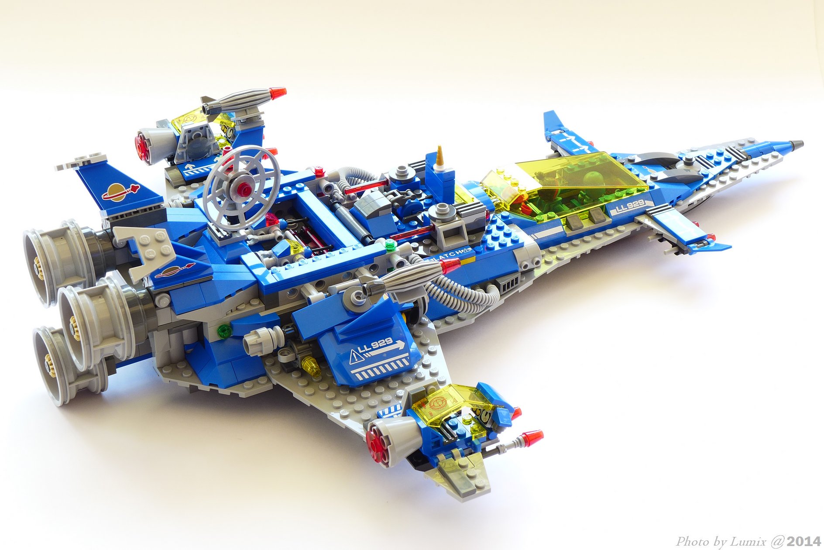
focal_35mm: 70
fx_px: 1603
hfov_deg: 28.8
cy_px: 275
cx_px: 412
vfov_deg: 19.5
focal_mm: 13.7
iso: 80
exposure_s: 1/13
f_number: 4.5
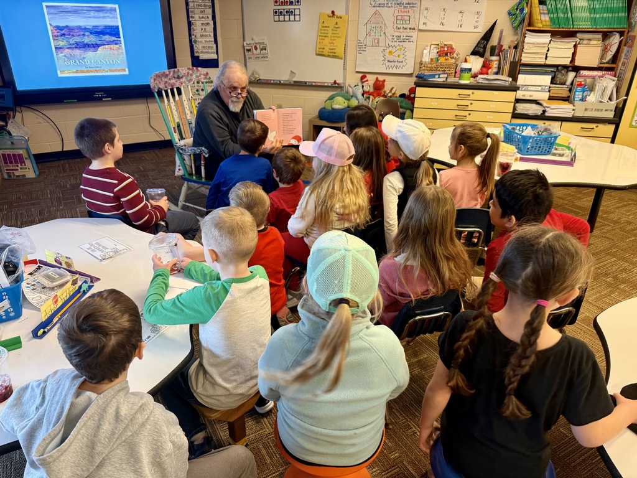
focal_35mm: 24
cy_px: 239
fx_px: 442
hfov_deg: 71.6
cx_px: 318
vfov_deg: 56.8
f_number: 1.78
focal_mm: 6.76
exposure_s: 1/60
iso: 200
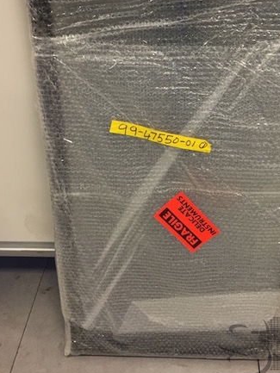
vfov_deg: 45.5
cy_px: 150
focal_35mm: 41
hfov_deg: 34.9
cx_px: 180
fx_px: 442
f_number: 2.2
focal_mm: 4.15
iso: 125
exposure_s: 1/33
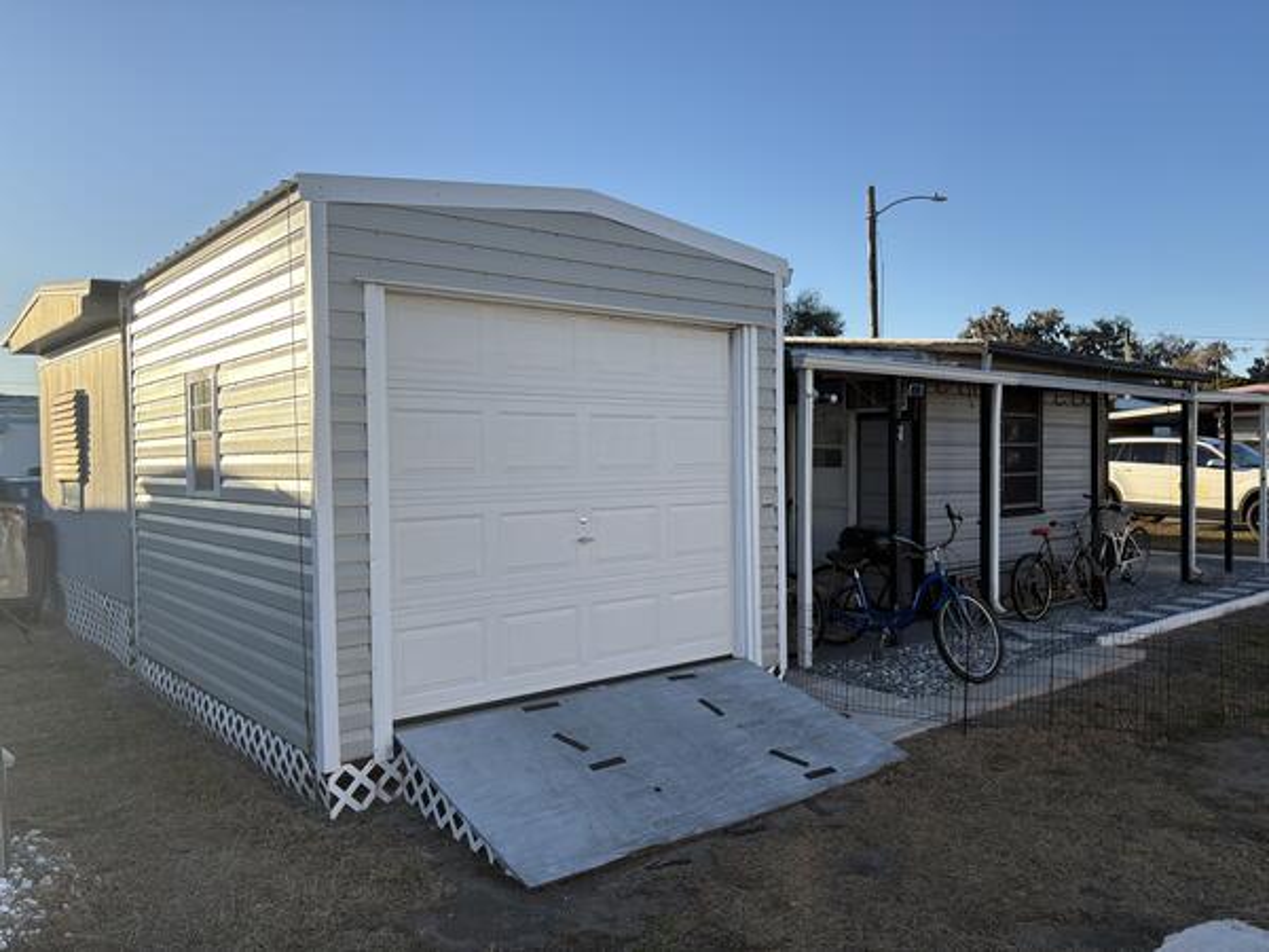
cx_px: 634
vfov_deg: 53.1
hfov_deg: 67.3
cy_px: 476
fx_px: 953
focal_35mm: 26
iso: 64
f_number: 1.6
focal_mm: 5.96
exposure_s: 1/2075
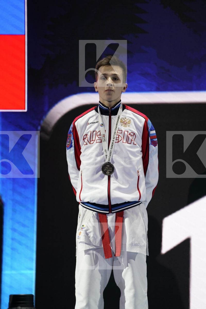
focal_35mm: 200
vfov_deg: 10.3
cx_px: 103
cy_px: 154
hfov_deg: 6.9
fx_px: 1717
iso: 320
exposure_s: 1/250
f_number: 2.8
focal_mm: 200
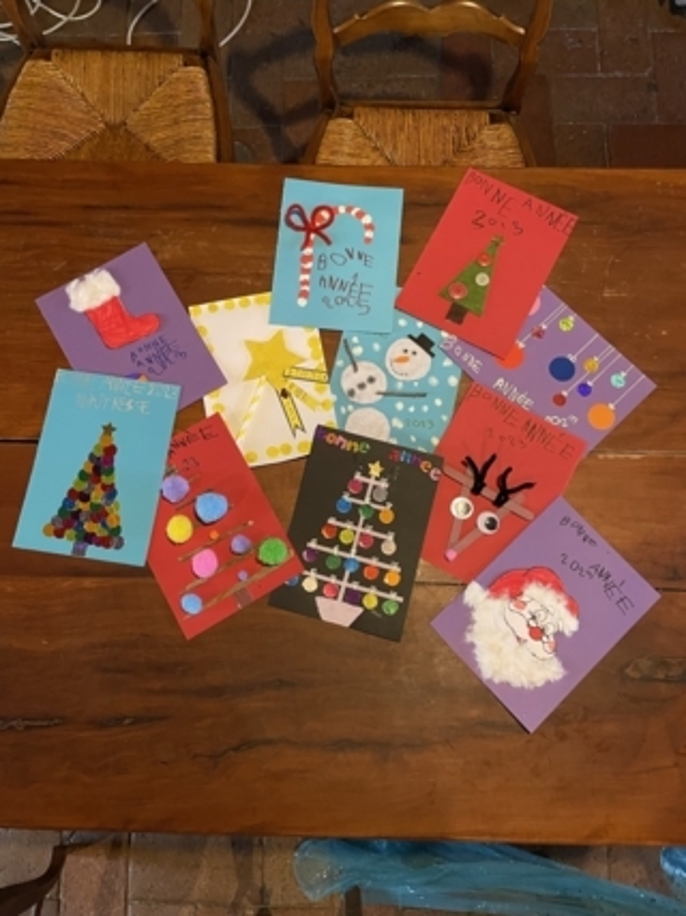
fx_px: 687
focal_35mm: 26
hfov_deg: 53.0
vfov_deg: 67.3
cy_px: 458
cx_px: 343
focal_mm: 4.2
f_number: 1.6
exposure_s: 1/25
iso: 500
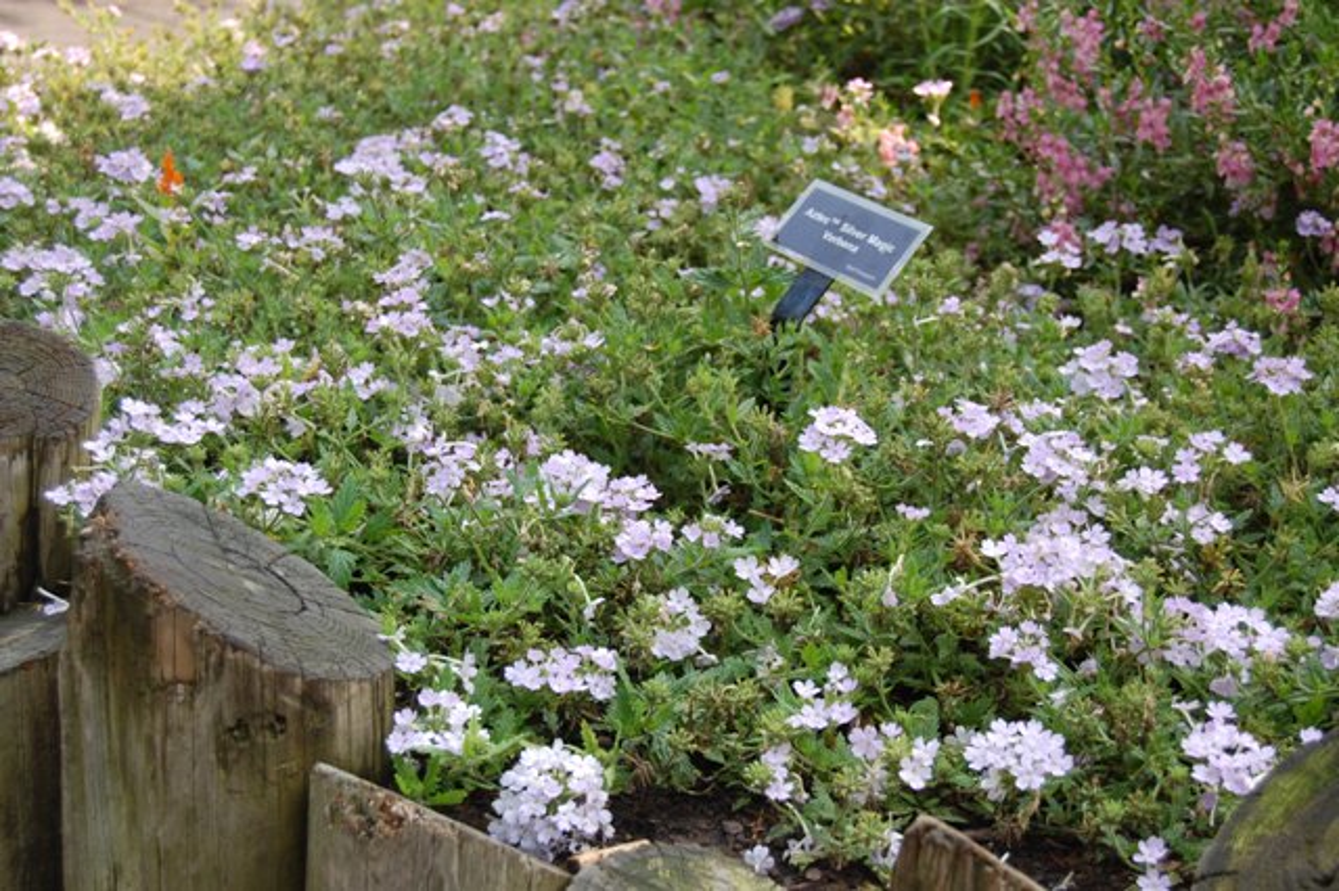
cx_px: 670
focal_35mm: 63
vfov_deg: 21.5
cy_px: 446
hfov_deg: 31.9
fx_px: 2342
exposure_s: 1/125
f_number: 5.6
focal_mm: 42
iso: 200
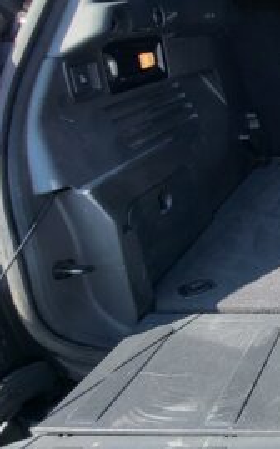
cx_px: 438
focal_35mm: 41
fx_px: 501
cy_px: 205
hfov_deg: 23.6
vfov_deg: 48.2
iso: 32
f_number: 2.2
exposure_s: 1/316
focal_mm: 1.74
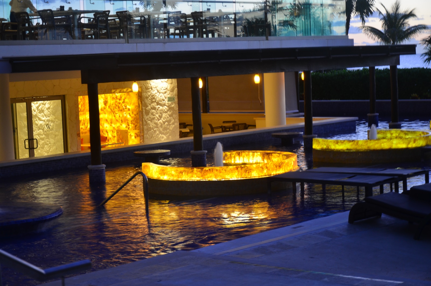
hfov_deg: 26.0
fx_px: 932
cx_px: 216
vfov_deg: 17.4
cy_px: 143
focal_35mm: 78
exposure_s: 1/5
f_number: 5
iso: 320
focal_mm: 52
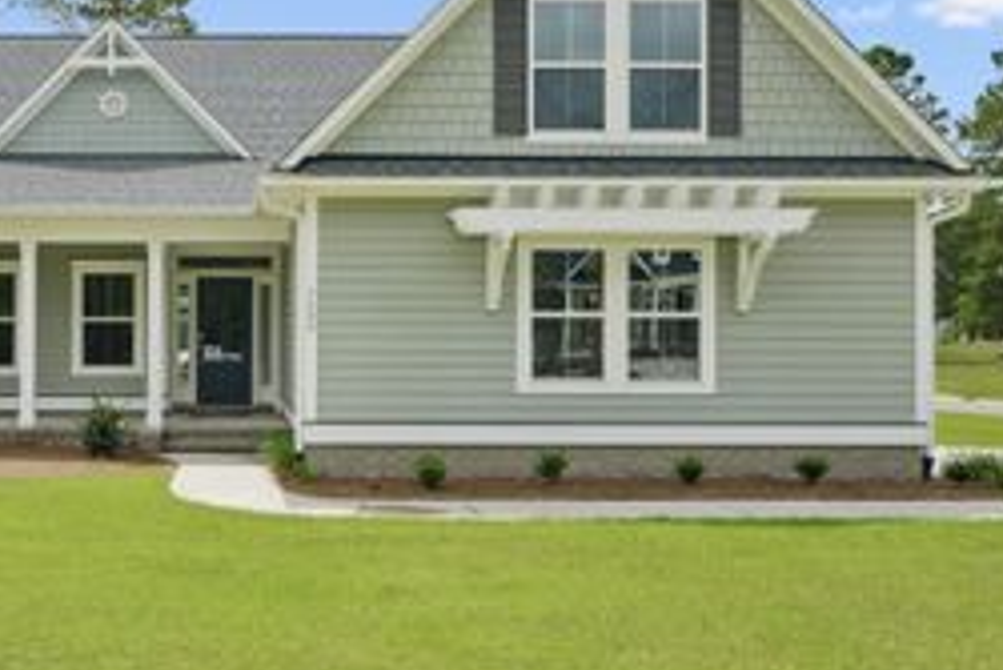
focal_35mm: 44
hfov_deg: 42.8
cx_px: 229
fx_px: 1227
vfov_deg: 30.4
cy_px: 247
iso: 100
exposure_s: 1/160
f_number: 9
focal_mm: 22
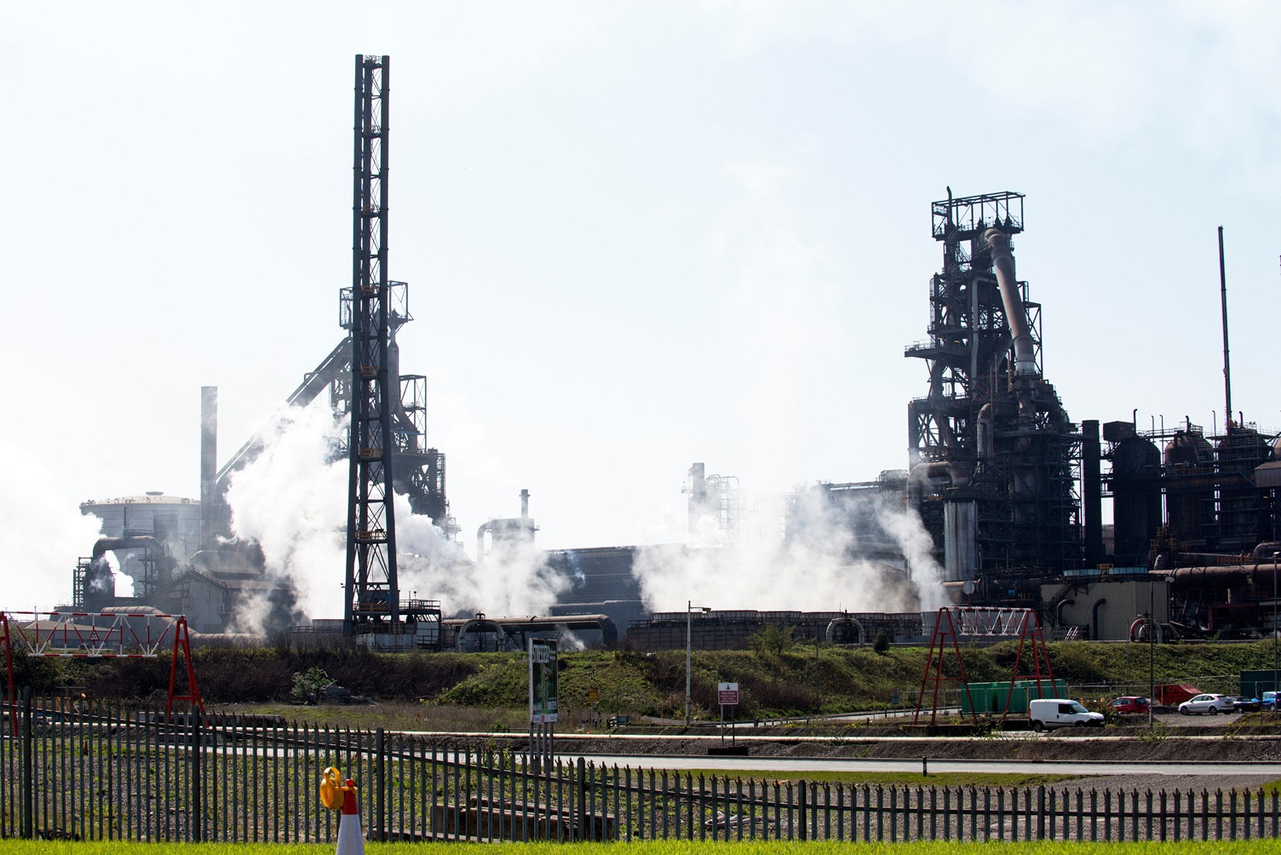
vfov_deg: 19.5
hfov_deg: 28.8
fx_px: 2492
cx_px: 640
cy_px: 428
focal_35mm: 70
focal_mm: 70
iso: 400
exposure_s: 1/1000
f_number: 10
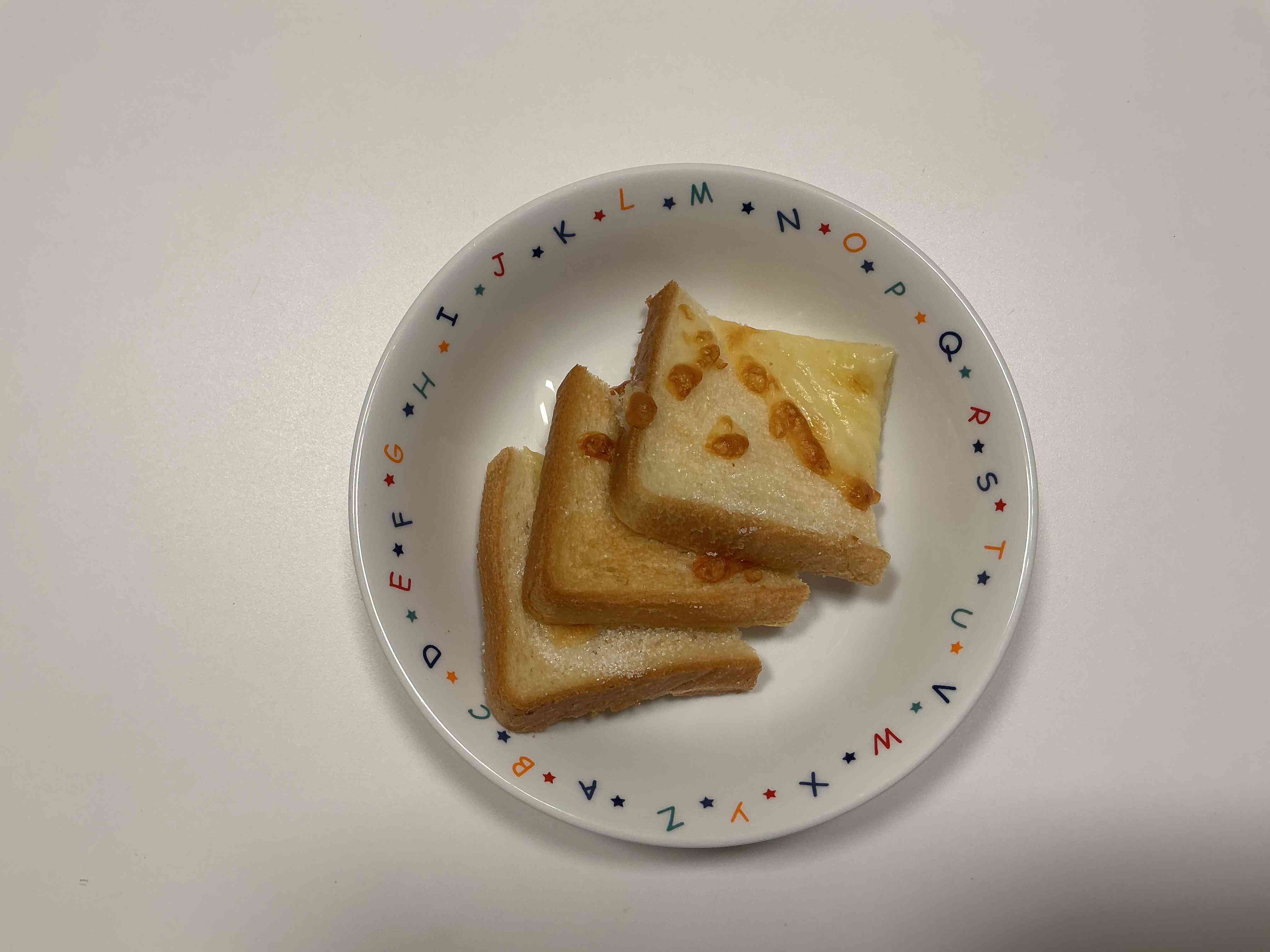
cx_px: 635
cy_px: 476
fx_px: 1064
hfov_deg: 61.7
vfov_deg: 48.2
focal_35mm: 29
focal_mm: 3
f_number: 1.8
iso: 20
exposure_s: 1/150
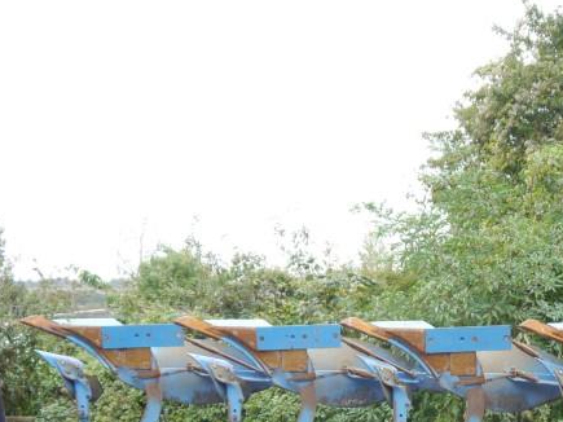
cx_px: 513
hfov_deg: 23.7
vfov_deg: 17.6
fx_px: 1301
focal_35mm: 80
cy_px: 492
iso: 160
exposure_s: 1/100
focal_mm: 17
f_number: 4
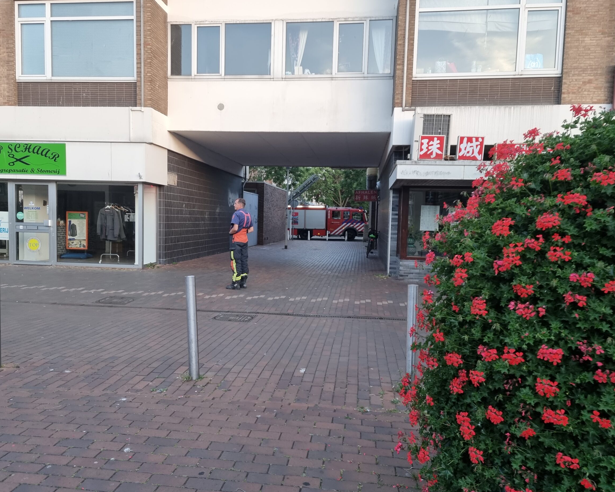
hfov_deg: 66.0
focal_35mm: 26
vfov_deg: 54.9
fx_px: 473
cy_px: 245
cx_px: 310
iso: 100
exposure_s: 1/100
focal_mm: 6.7
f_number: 1.8
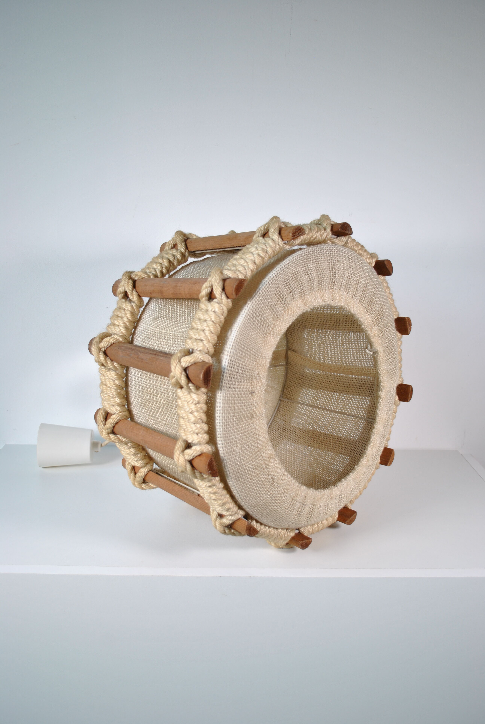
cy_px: 362
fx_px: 665
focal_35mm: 33
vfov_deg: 57.2
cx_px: 242
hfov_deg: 40.1
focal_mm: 22
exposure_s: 1/125
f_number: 4
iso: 200
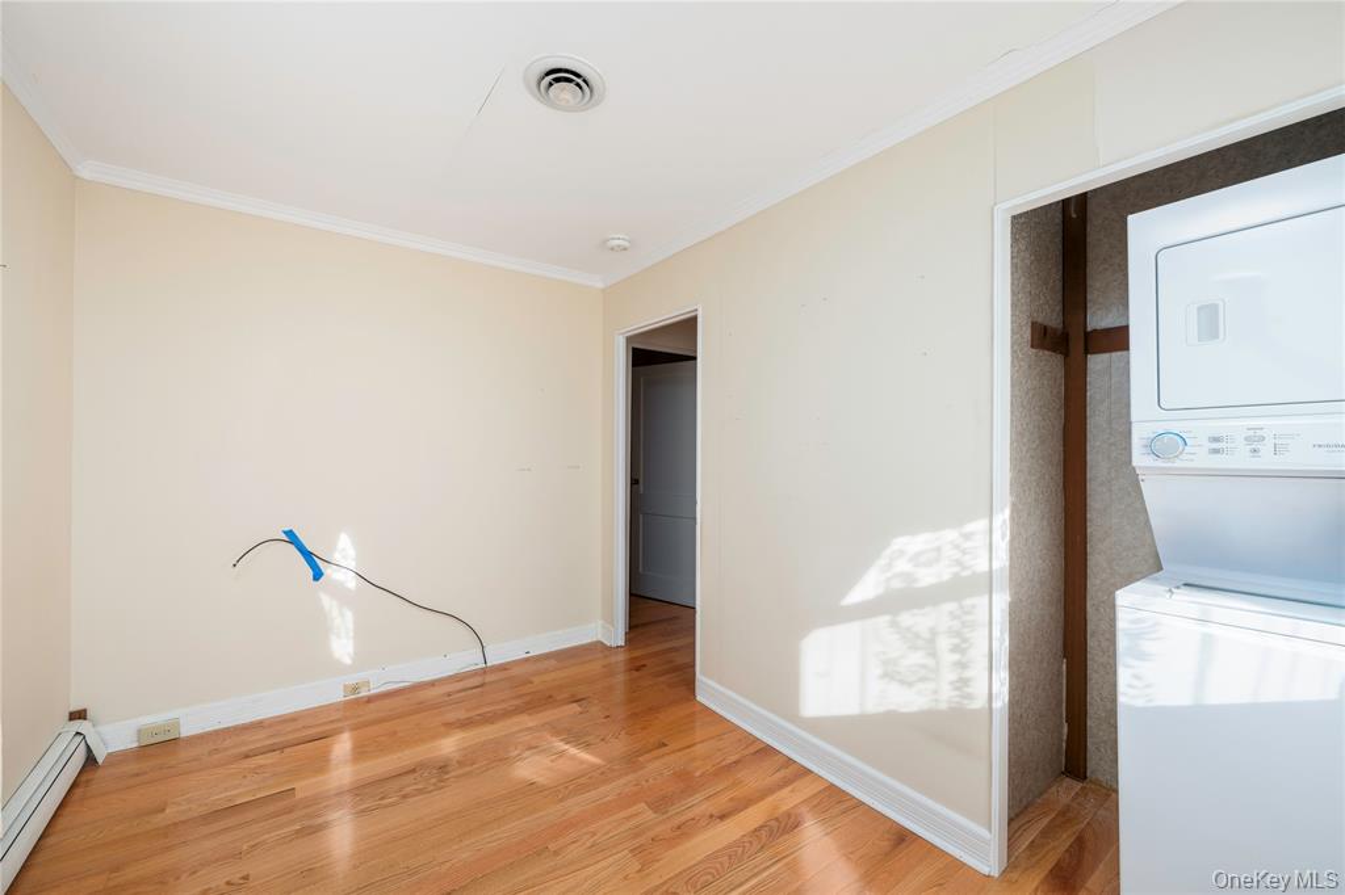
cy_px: 448
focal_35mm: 14
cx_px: 672
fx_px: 523
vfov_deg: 81.2
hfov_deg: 104.3
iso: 125
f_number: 8
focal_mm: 14
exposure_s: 1/200
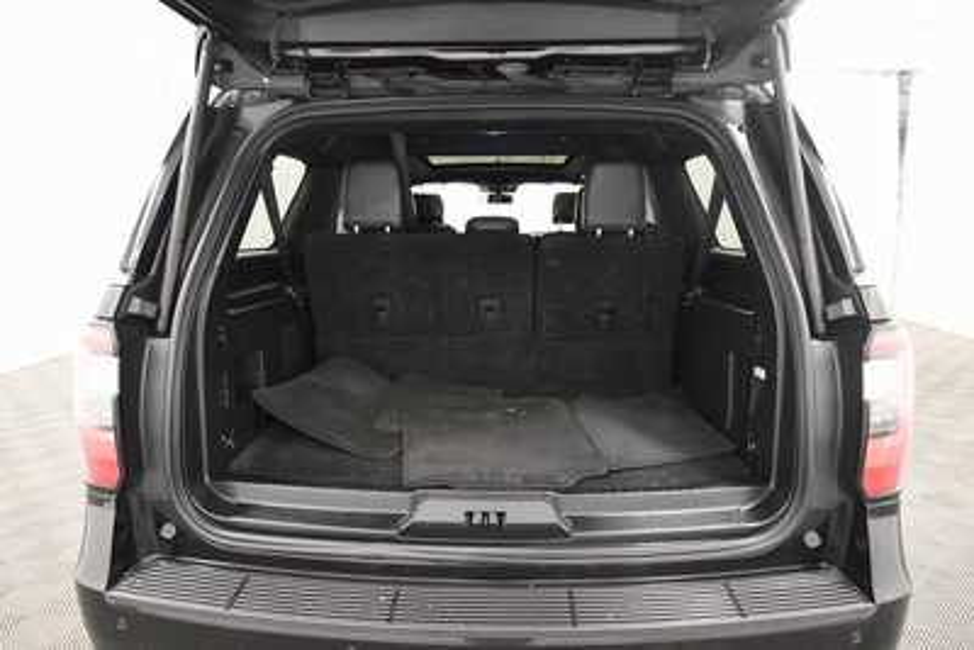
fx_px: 595
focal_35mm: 22
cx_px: 487
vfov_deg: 57.3
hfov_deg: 78.6
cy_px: 325
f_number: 5.3
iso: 3200
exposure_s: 1/80
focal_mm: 15
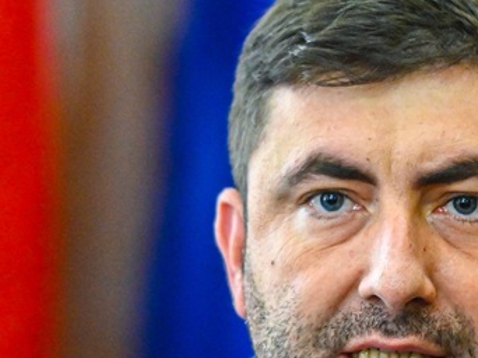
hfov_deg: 2.9
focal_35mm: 675
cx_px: 429
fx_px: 9314
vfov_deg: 2.2
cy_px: 246
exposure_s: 1/320
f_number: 2.8
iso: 5000
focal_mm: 200
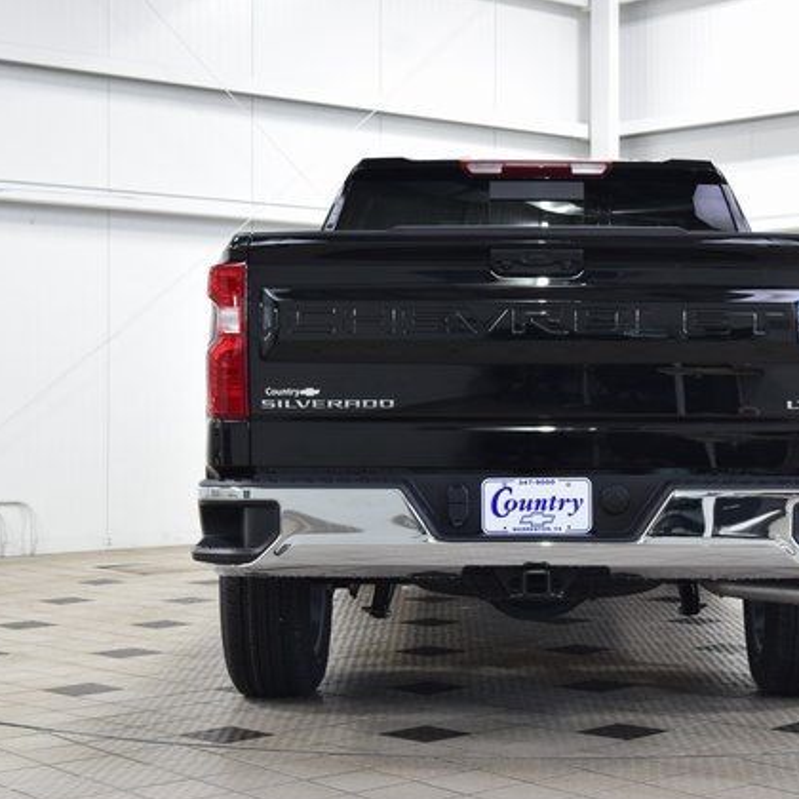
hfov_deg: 24.5
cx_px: 538
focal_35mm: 70
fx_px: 1828
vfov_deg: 24.7
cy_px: 402
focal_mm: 36
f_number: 6.3
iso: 800
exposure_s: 1/15
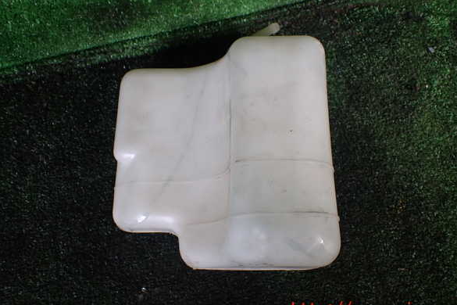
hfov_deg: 58.7
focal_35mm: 32
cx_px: 234
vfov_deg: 41.1
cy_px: 144
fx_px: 406
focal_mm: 5.4
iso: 160
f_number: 2.3
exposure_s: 1/125
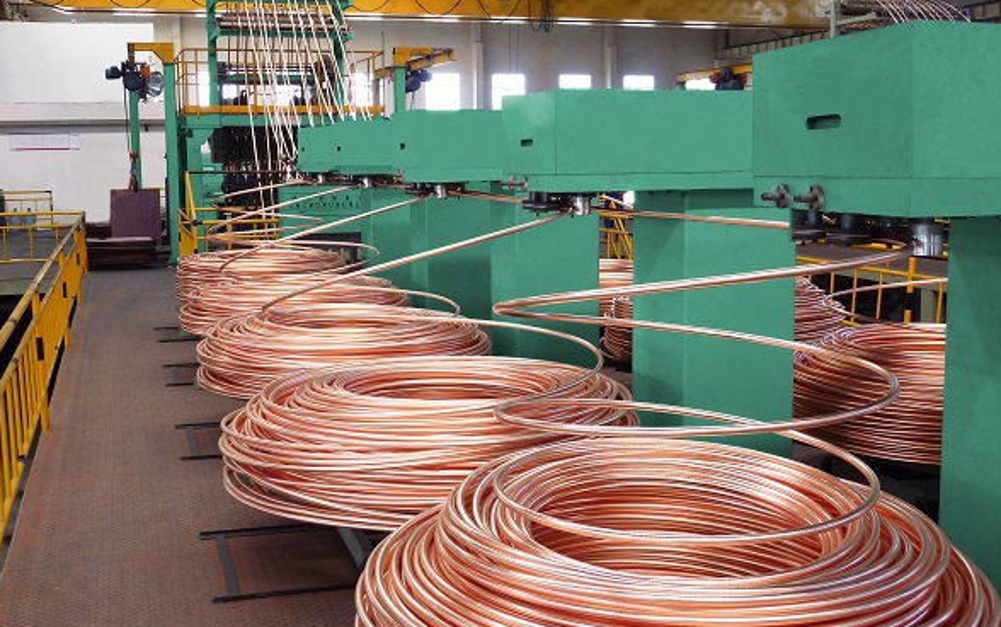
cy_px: 278
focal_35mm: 40
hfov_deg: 49.3
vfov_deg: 32.0
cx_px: 497
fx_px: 1092
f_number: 3.6
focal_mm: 6.1
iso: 160
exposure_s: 1/30
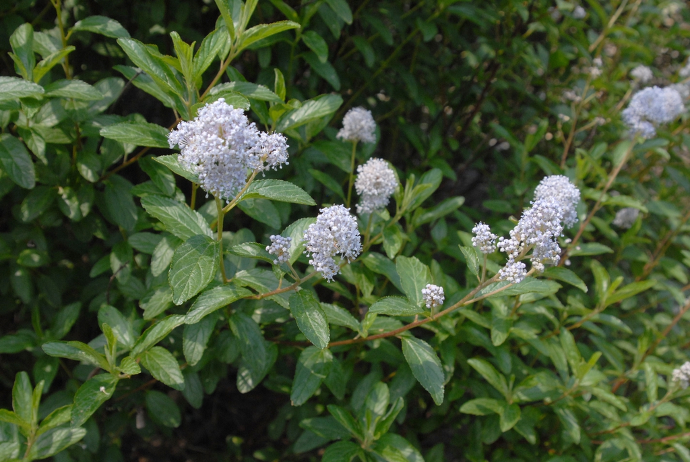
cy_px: 231
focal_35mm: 42
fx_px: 806
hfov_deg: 46.4
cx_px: 345
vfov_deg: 32.0
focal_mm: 28
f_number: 8
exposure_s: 1/250
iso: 400
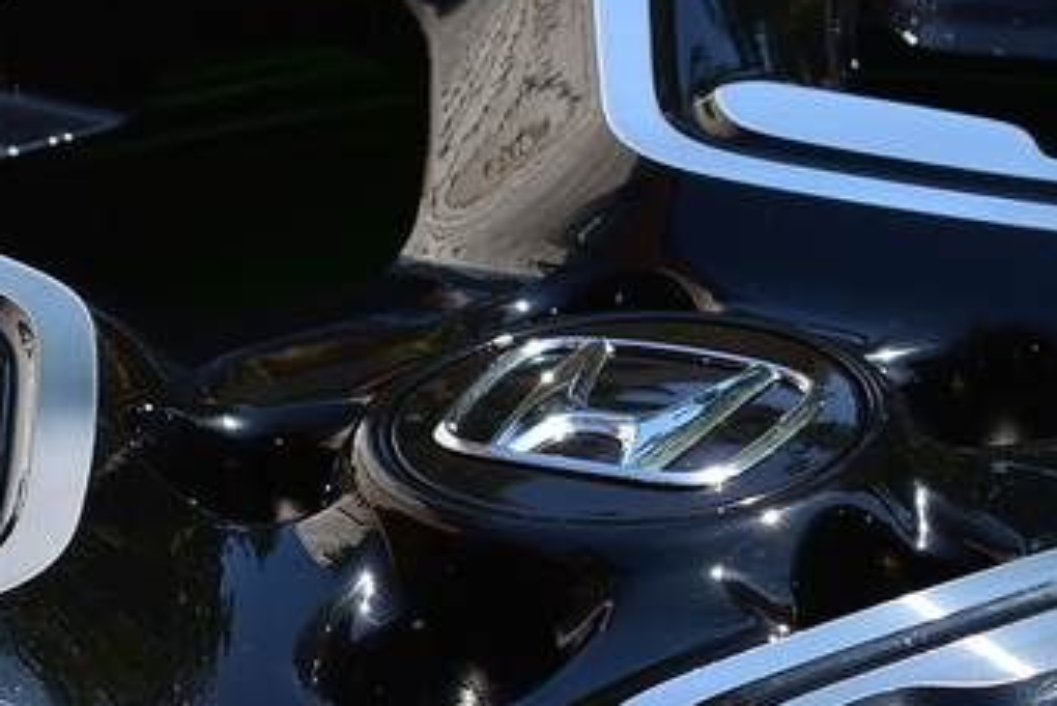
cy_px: 460
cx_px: 665
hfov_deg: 8.1
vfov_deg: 5.4
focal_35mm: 254
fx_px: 7461
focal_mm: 48
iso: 100
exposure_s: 1/160
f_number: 8
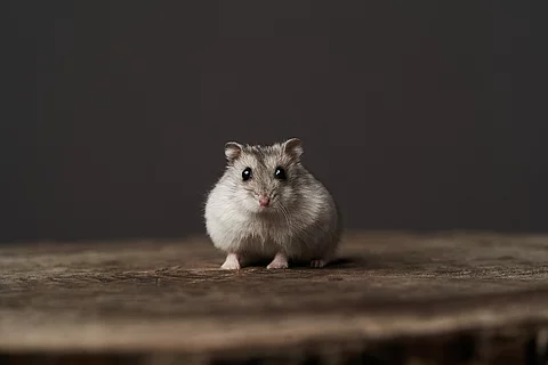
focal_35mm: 200
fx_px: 3044
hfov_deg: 10.3
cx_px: 274
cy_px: 182
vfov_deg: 6.9
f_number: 5.6
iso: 100
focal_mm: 200
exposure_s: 1/200
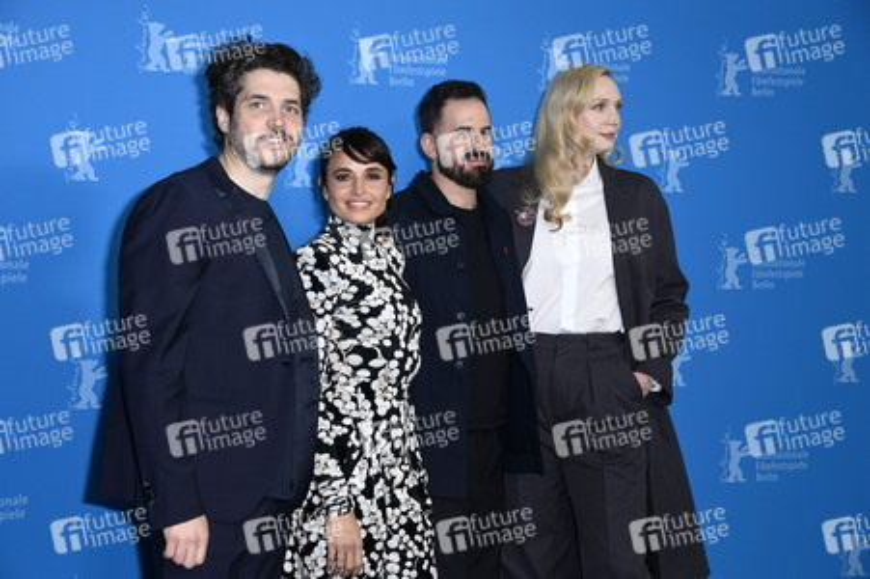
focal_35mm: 65
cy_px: 290
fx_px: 1570
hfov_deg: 31.0
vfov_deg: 20.9
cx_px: 435
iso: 1000
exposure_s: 1/250
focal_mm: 65
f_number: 5.6
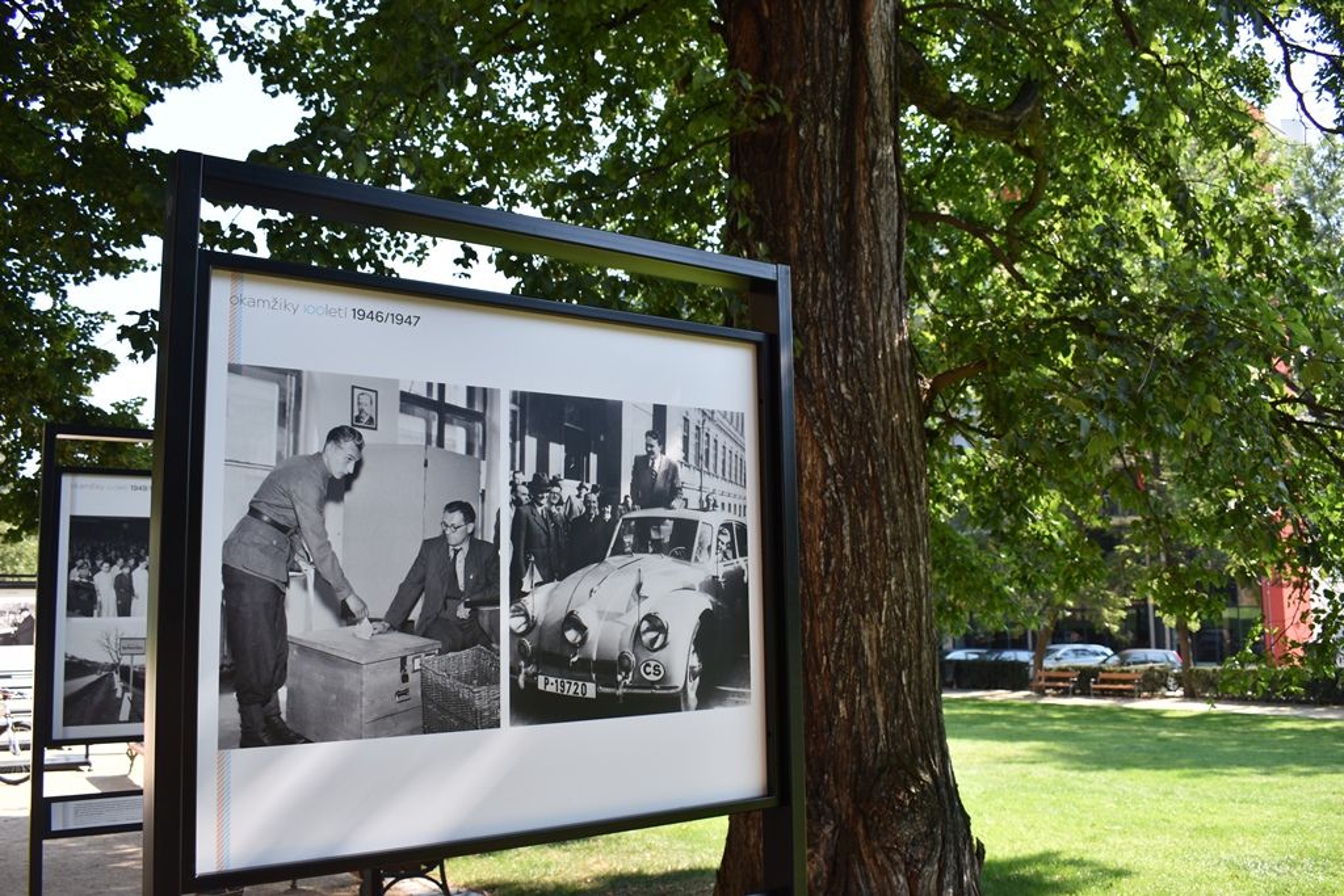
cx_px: 672
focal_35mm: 30
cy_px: 448
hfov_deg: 61.9
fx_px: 1120
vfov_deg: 43.6
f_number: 5.6
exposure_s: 1/125
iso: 100
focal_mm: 20
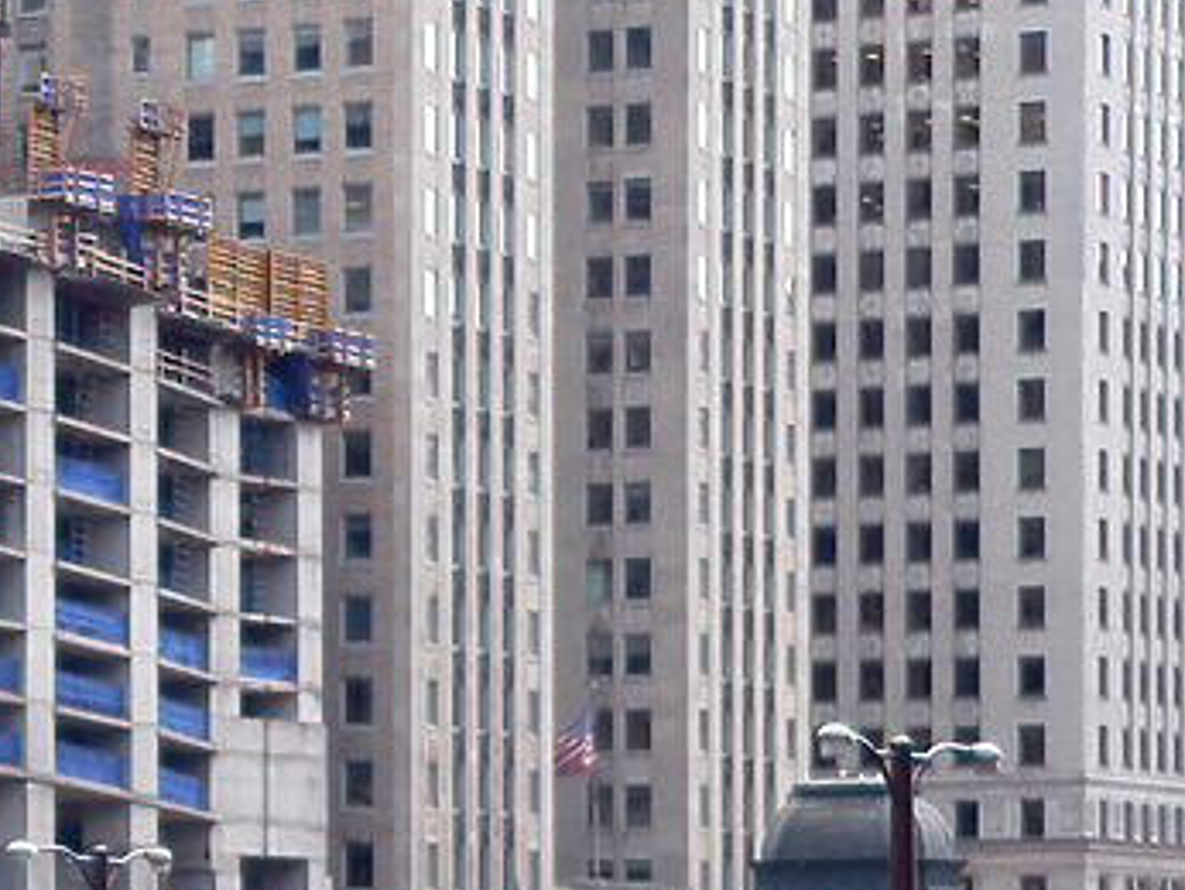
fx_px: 6680
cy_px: 892
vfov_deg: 7.6
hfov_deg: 10.0
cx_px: -257
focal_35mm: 195
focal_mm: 12.5
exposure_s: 1/80
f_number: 2.8
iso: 80
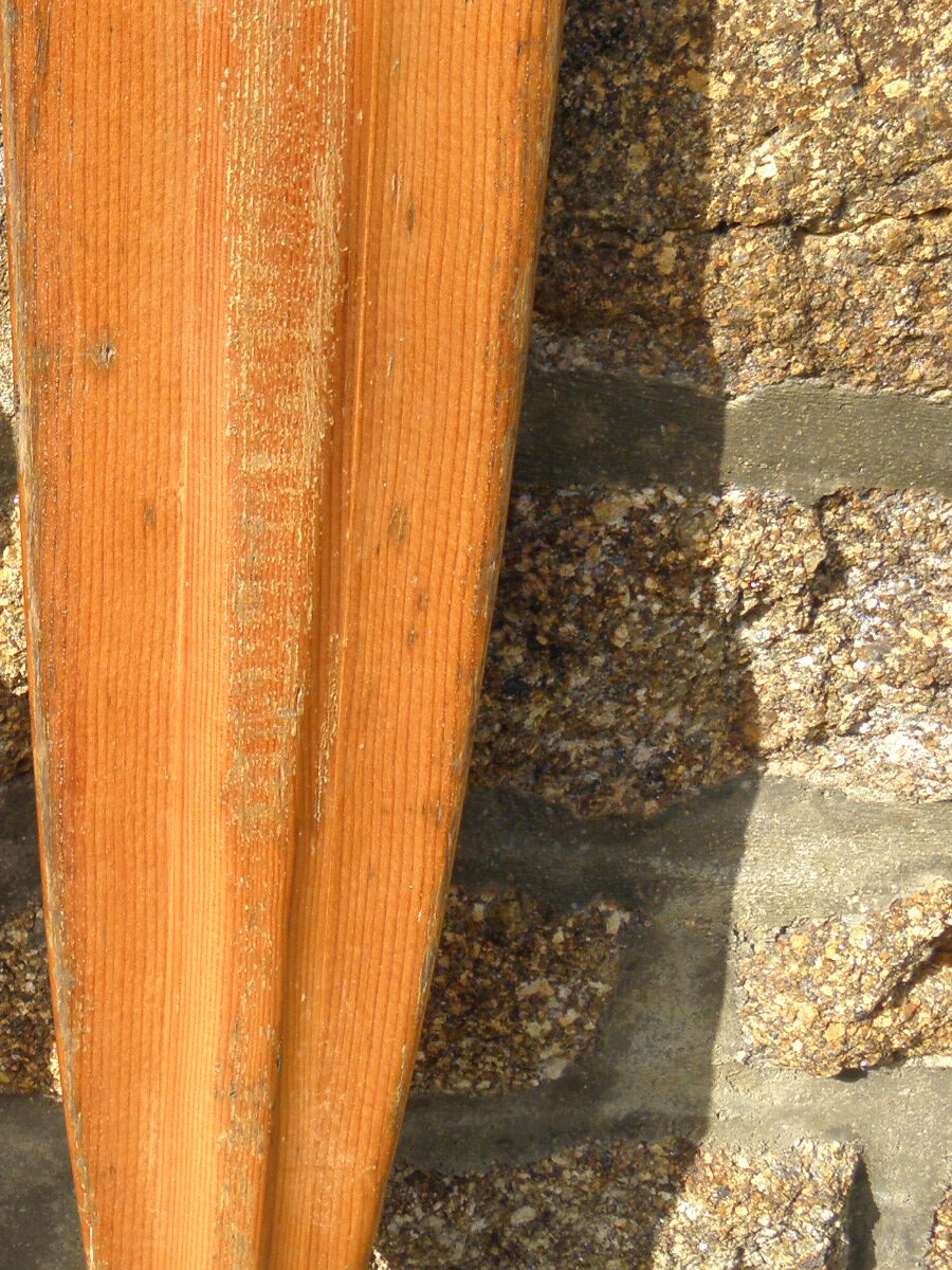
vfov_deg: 29.8
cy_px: 311
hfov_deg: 21.9
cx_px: -42
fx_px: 2347
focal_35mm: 64
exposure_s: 1/500
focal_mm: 5.5
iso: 100
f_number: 3.6
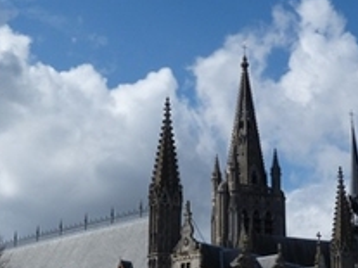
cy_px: 78
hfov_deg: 22.5
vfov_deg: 16.9
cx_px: 159
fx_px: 899
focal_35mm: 87
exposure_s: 1/640
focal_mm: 5.3
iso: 80
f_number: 5.6
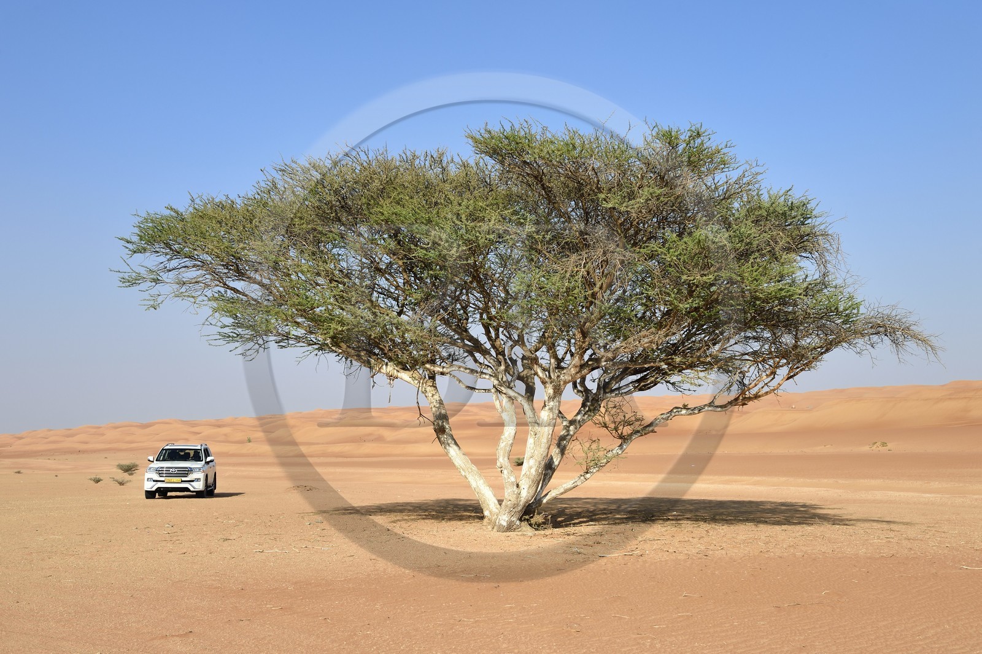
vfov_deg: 28.0
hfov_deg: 41.1
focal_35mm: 48
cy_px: 327
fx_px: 1309
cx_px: 491
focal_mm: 48
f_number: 11
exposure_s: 1/320
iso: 200
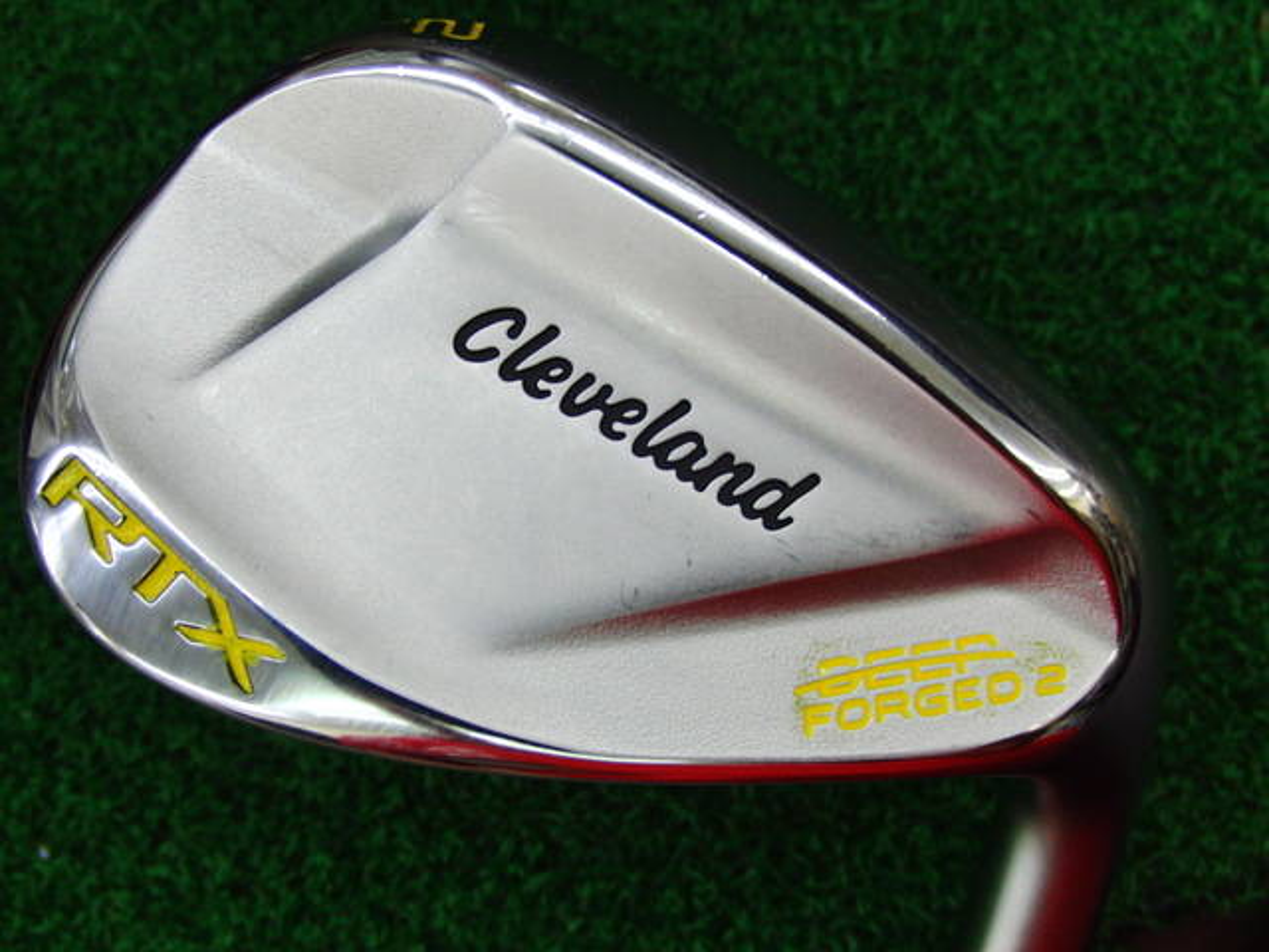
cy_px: 476
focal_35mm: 37
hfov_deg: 50.1
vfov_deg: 38.7
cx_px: 634
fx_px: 1356
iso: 200
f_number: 3.6
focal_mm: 6.42
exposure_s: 1/80
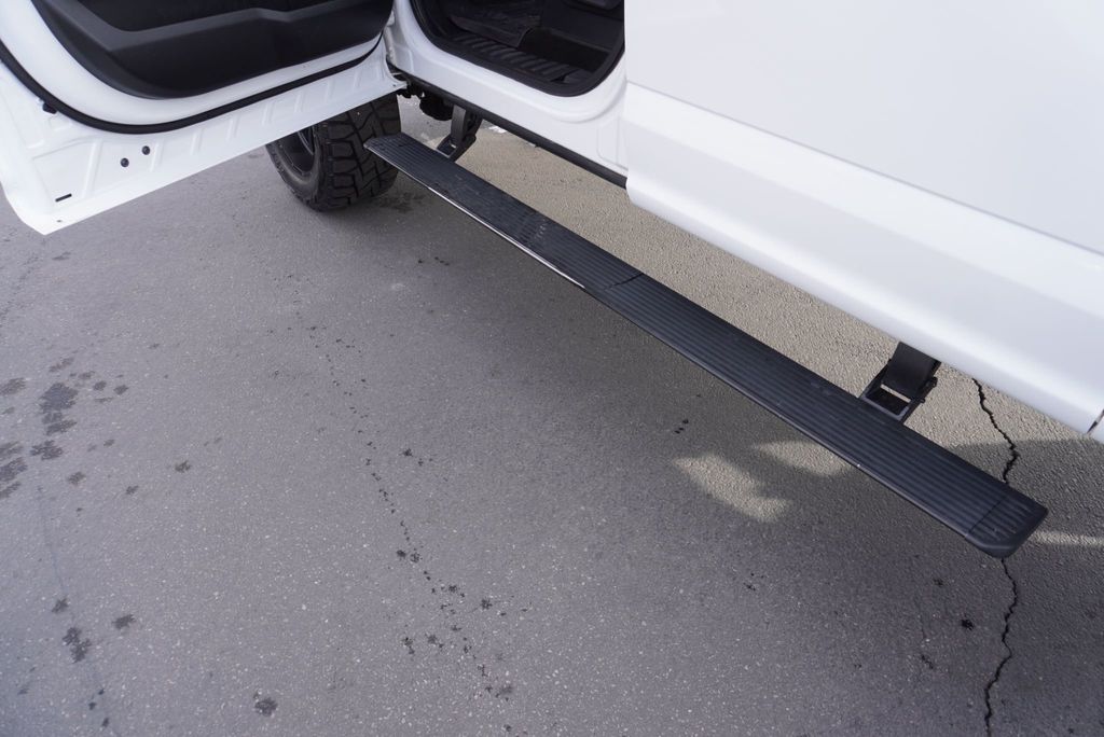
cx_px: 552
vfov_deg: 53.2
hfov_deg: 73.7
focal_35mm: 24
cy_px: 368
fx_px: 736
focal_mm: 16
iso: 100
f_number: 4.5
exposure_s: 1/100
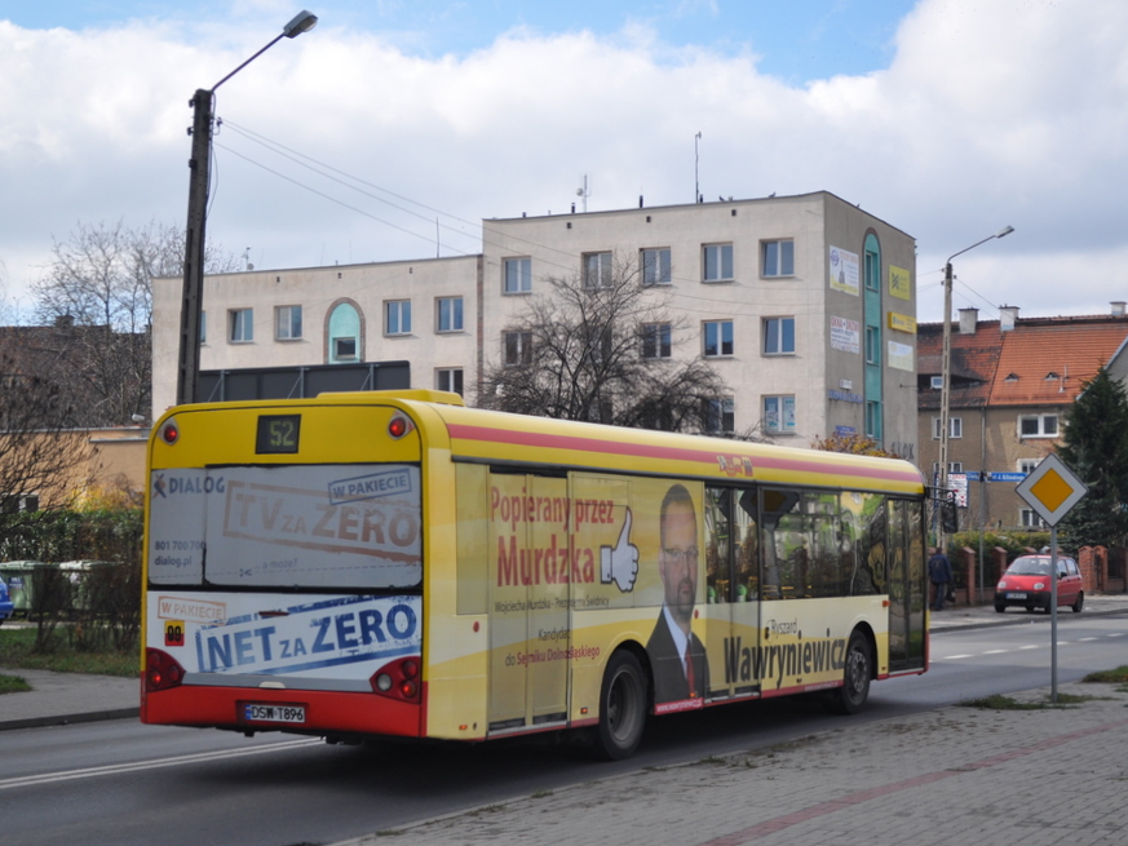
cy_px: 419
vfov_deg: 22.3
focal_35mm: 66
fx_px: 2151
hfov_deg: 29.4
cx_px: 535
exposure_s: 1/1600
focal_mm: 40
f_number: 5.6
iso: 400
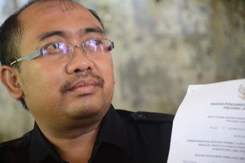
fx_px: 1072
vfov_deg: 8.7
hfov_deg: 13.0
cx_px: 122
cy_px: 82
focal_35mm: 158
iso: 3200
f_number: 5.6
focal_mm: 105
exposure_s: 1/25
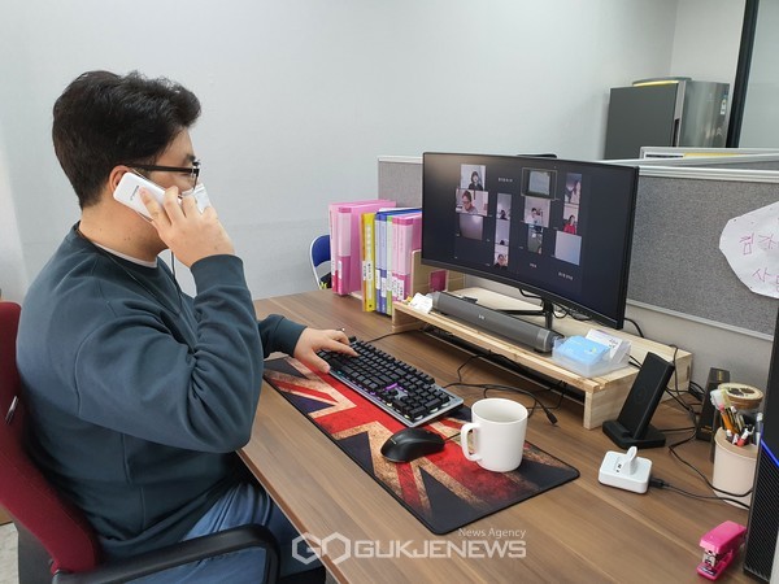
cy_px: 292
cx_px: 390
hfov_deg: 67.3
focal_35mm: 26
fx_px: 585
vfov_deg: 53.1
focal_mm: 4.3
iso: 200
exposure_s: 1/120
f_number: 2.4
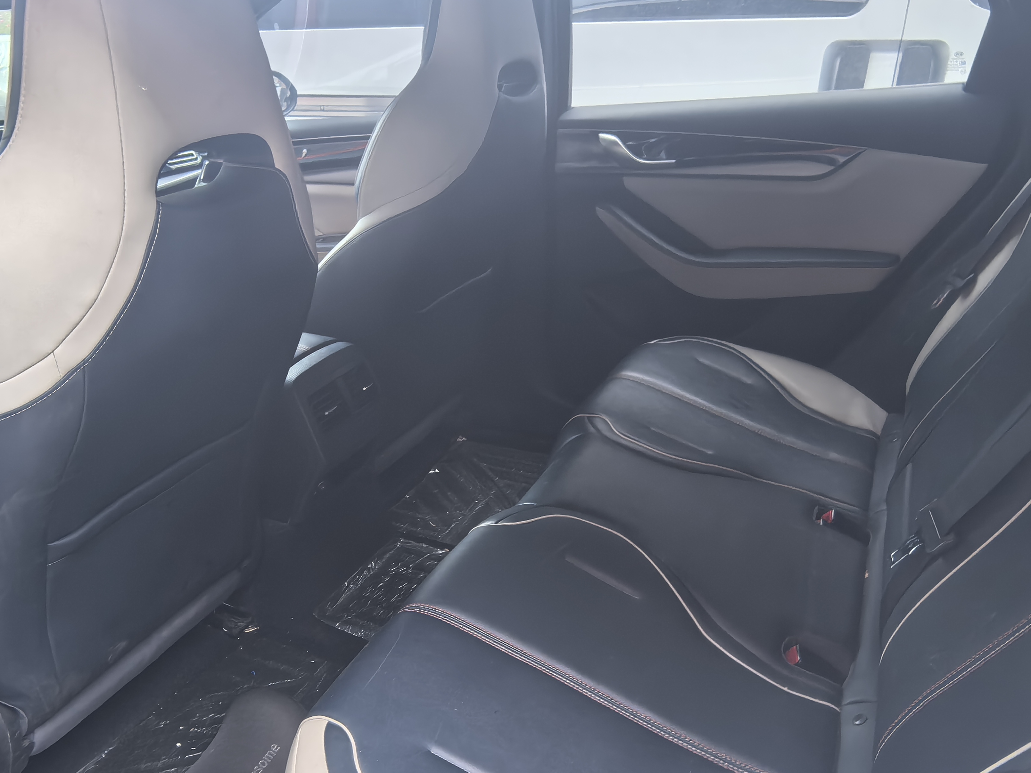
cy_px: 471
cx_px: 458
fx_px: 834
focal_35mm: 28
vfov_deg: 49.4
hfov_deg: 63.3
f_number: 2.2
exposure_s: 1/100
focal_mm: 1.95
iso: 80
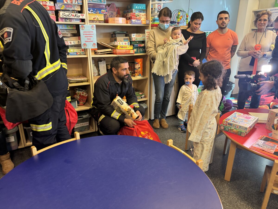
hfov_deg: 71.6
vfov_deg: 56.8
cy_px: 104
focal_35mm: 24
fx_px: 193
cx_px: 139
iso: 200
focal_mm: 6.76
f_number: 1.78
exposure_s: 1/50
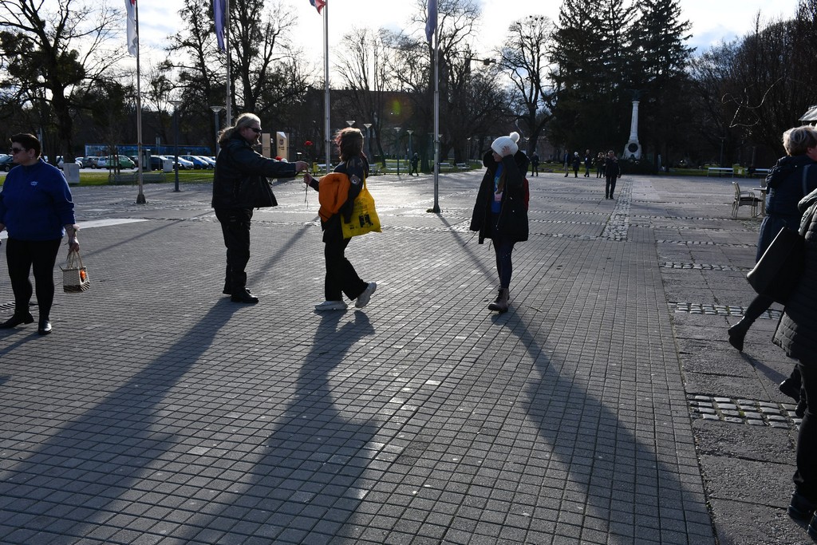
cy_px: 272
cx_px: 408
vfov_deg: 43.6
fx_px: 681
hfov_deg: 61.9
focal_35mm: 30
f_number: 8
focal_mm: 20
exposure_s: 1/250
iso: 200
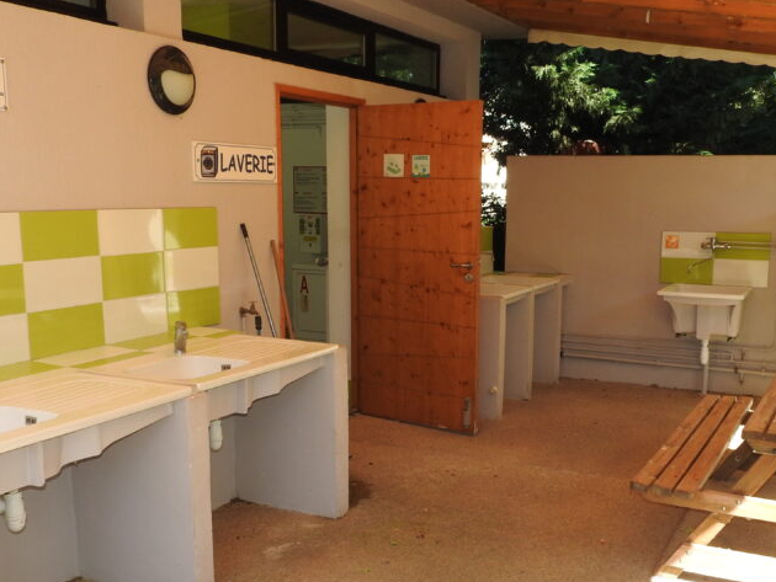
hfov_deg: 47.7
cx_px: 450
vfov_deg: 36.7
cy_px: 349
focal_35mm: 39
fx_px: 875
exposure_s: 1/125
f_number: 4.8
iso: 100
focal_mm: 4.3
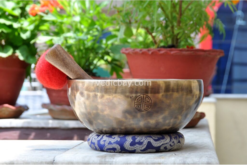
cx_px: 124
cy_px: 82
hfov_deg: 24.6
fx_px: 566
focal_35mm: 82
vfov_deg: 16.6
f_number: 10
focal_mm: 55
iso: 200
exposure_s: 1/100
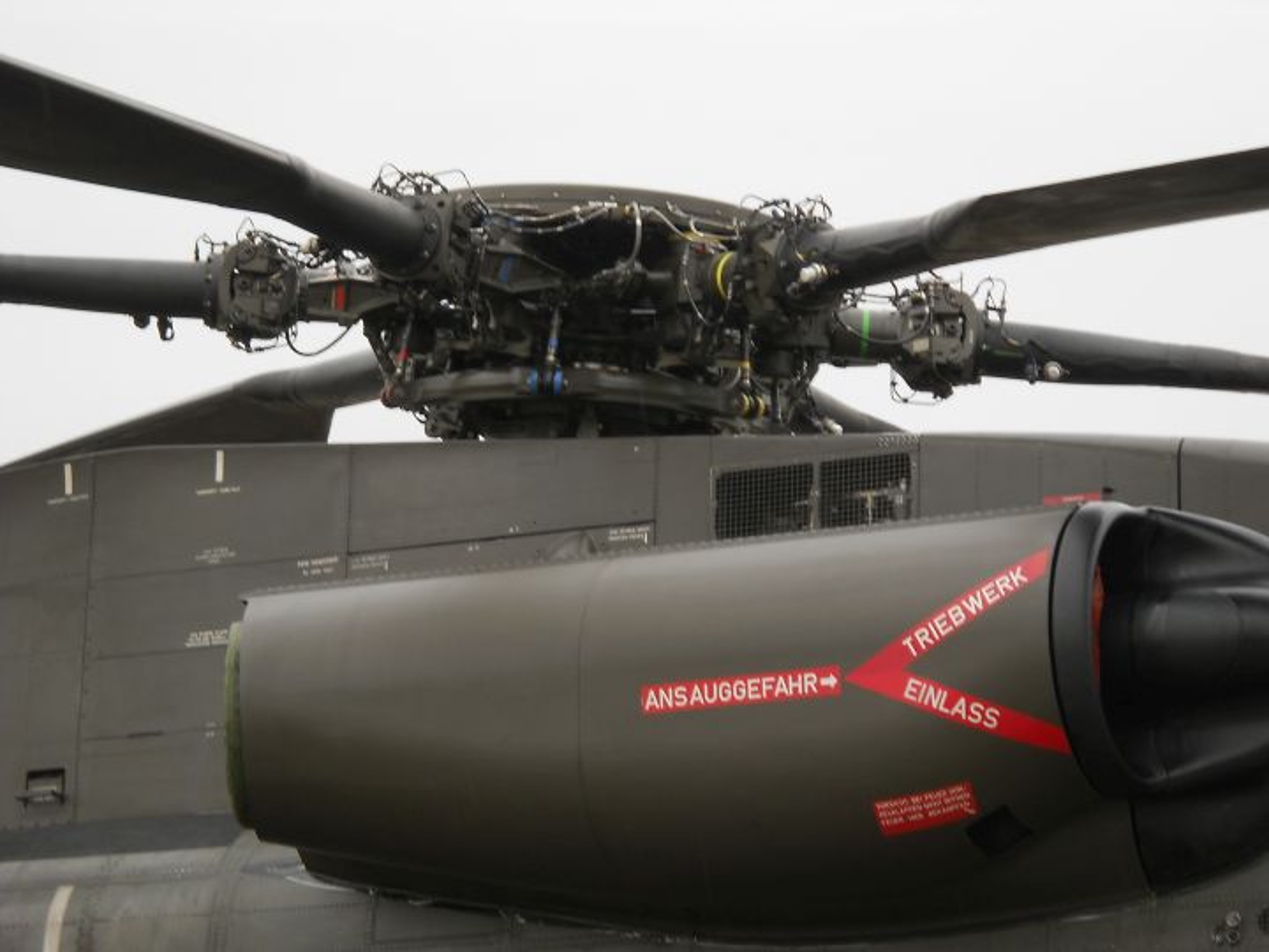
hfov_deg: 15.9
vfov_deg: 12.0
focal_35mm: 124
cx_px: 634
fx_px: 4546
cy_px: 476
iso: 80
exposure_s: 1/60
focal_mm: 20.49
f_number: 6
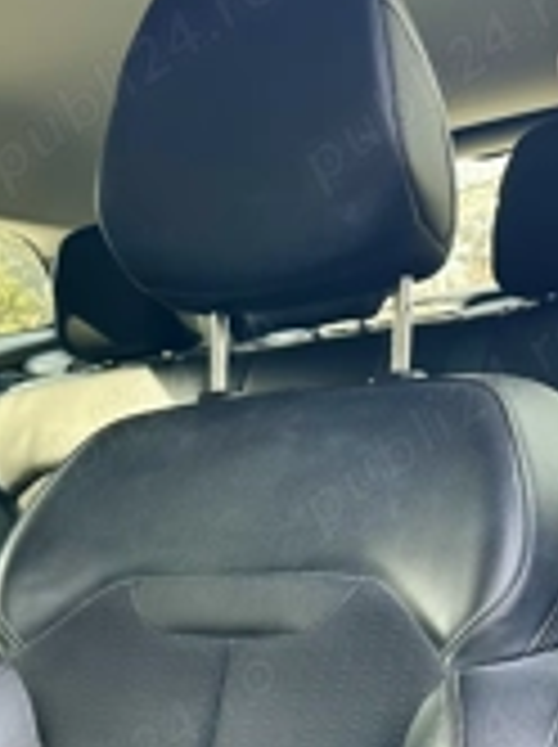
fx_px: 1250
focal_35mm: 58
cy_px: 837
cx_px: -27
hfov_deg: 23.8
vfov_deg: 29.7
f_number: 1.78
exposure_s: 1/156
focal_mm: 6.86
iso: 100
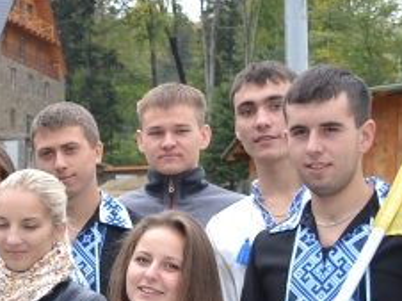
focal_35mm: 157
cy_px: 393
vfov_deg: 9.3
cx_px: -178
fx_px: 1821
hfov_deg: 12.1
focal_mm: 24
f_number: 4.5
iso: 200
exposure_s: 1/200
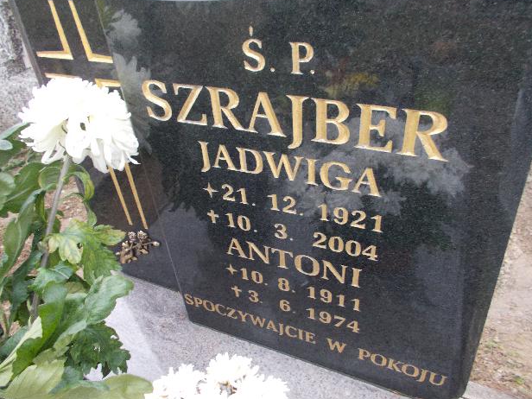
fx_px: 415
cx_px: 263
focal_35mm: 27
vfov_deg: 51.3
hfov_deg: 65.3
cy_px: 194
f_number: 3.2
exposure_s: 1/10
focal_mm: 4.6
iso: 200
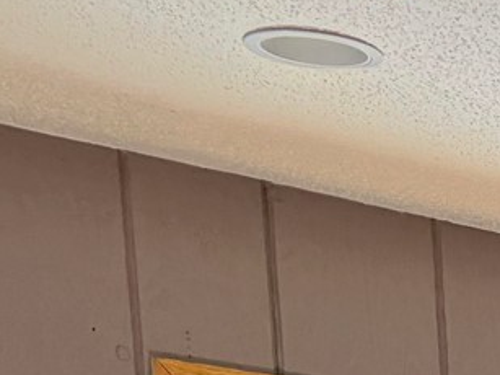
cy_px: 1210
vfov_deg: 7.8
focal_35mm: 160
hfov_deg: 9.4
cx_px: 1549
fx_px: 2310
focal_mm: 6.76
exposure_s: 1/230
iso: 160
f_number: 1.8
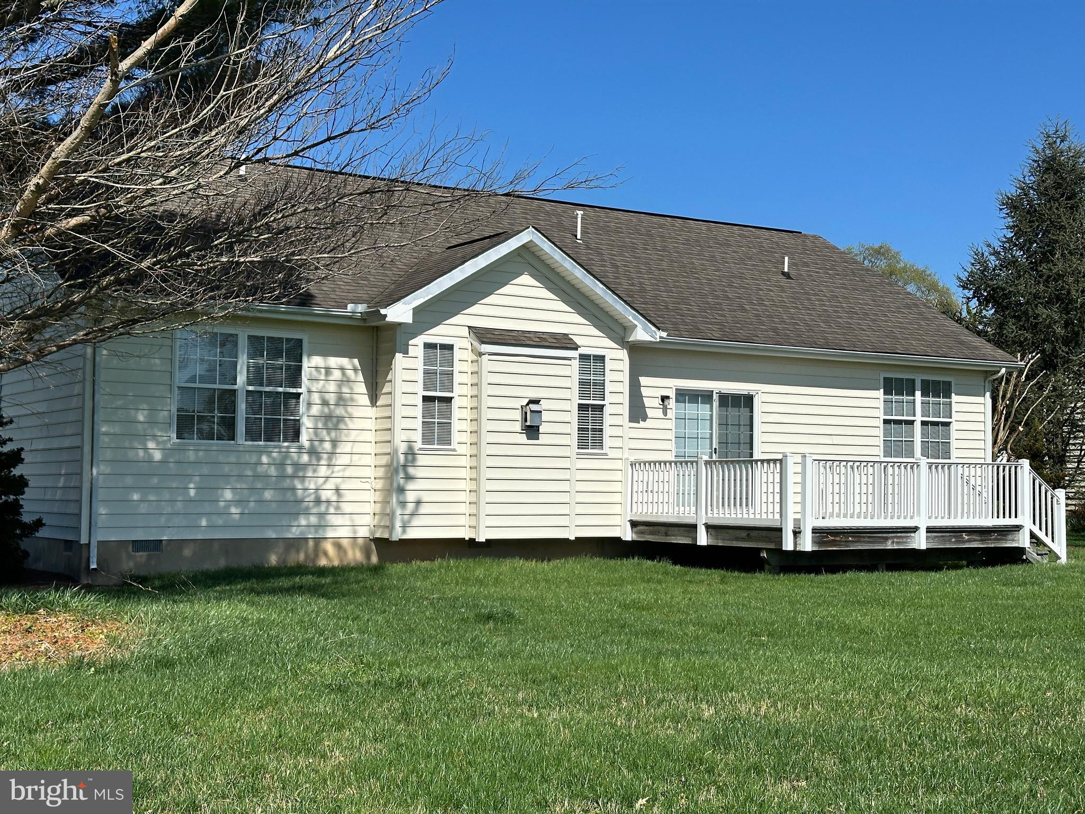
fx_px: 1505
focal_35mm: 48
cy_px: 407
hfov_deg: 39.7
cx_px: 542
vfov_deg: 30.3
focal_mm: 6.86
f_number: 1.78
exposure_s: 1/8197
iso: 64
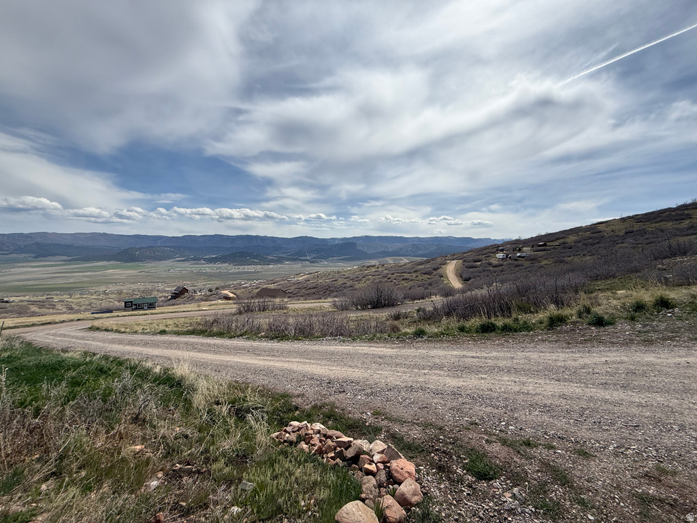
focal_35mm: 14
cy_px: 262
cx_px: 348
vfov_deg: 85.7
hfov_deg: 102.1
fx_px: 282
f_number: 2.2
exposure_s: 1/4425
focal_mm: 2.22
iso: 50
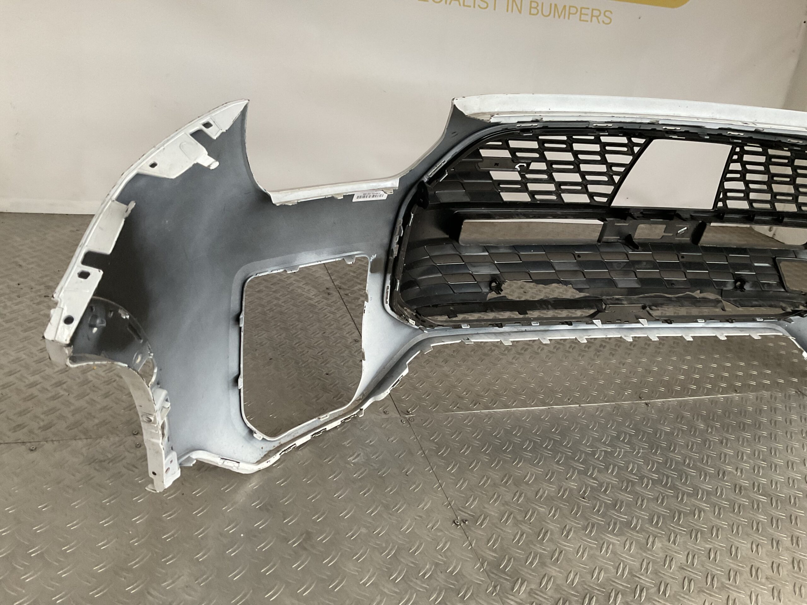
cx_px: 404
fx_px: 676
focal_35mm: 29
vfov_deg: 48.2
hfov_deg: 61.7
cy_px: 302
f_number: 1.8
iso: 160
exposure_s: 1/60
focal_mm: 3
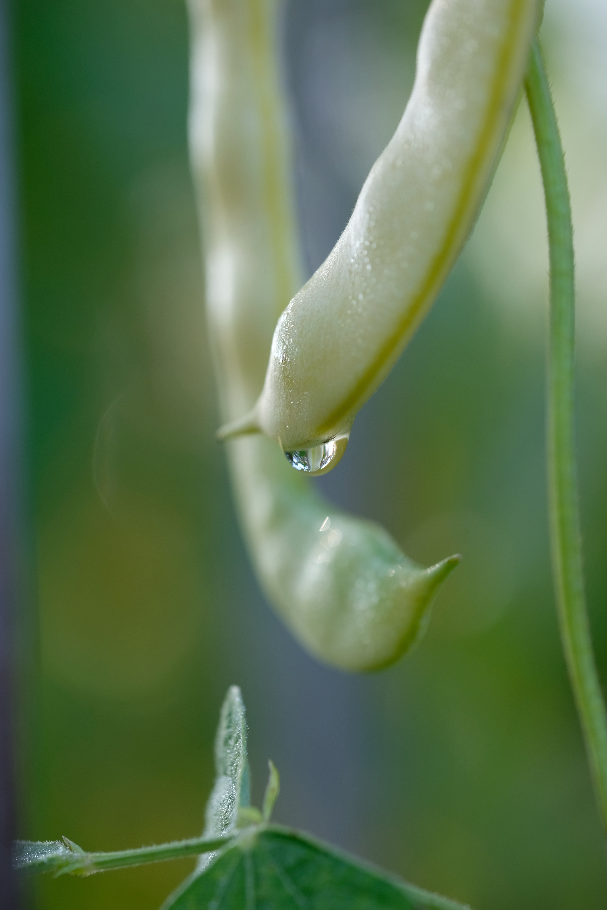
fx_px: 3035
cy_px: 455
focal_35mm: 120
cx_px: 304
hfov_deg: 11.4
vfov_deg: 17.1
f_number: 4.5
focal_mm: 80
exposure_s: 1/180
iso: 200
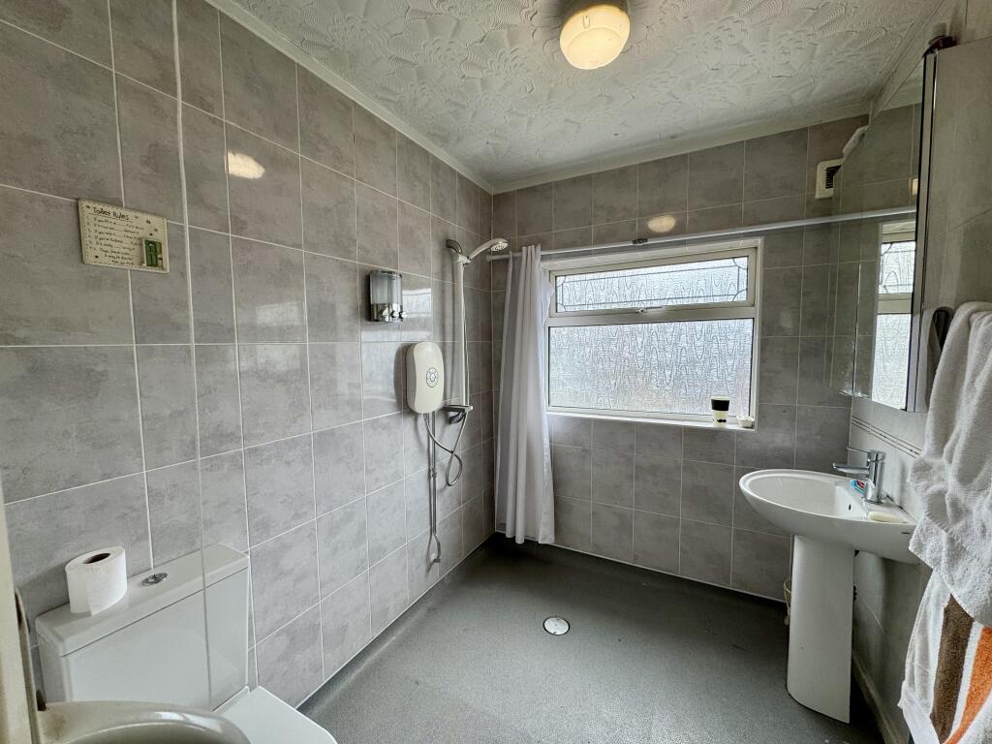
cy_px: 372
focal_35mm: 14
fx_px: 401
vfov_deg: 85.7
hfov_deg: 102.1
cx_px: 496
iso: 40
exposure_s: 1/244
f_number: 2.2
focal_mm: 2.22
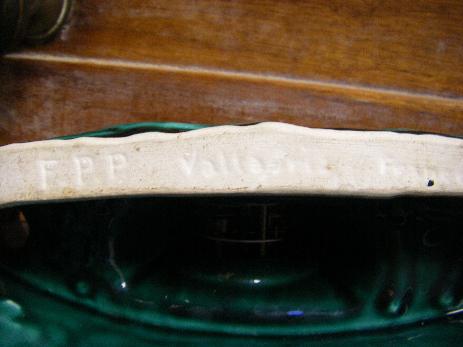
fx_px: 508
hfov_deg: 49.0
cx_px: 232
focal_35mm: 38
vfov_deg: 37.7
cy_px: 174
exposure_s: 1/50
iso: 250
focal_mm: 6.3
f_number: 3.5
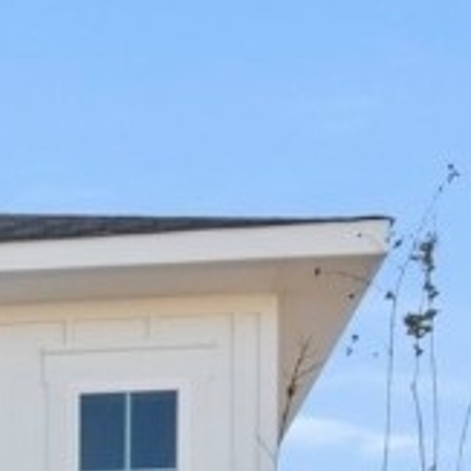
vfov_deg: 7.8
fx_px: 3325
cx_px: -422
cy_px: 936
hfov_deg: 7.8
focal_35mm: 216
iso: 400
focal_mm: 24
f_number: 8
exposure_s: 1/320
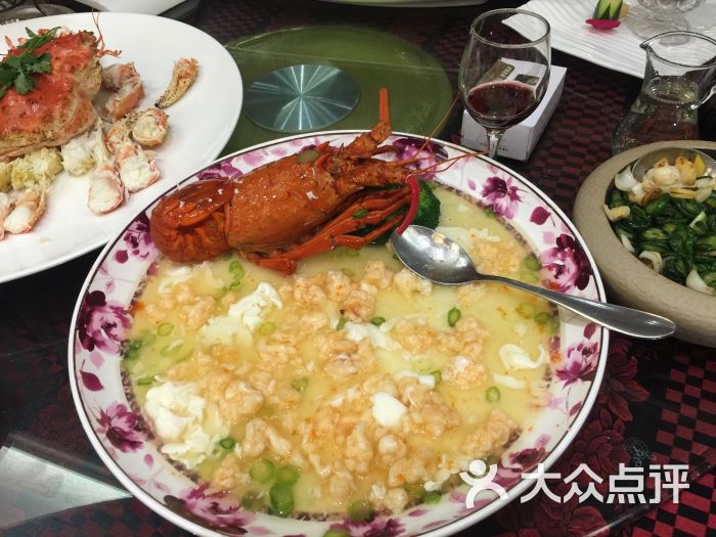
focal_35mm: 29
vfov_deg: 48.2
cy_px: 268
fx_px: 600
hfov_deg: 61.7
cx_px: 358
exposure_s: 1/33
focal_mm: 4.15
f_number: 2.2
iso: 64
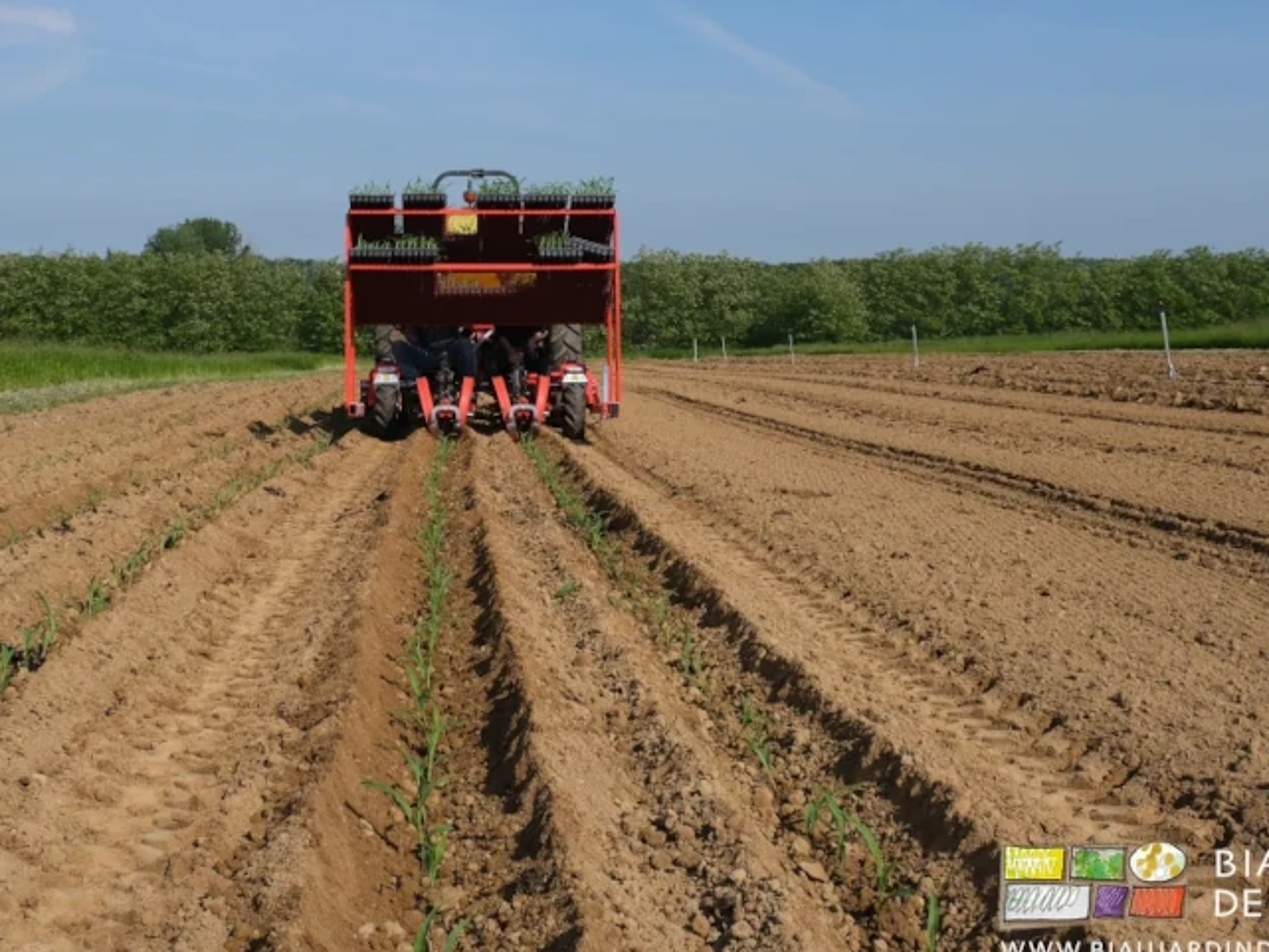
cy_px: 308
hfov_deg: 44.5
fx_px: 1540
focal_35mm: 42
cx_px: 497
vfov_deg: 34.0
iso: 160
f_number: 7.1
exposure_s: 1/480
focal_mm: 18.8
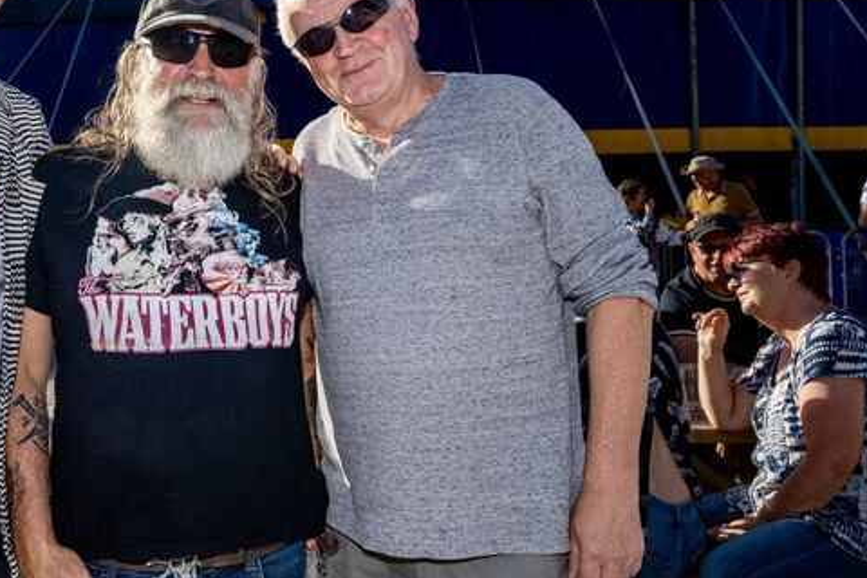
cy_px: 194
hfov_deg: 46.6
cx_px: 208
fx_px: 963
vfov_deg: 33.1
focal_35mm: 40
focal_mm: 24
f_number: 13
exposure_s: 1/125
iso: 125
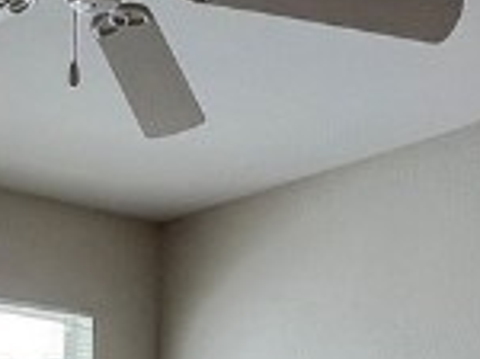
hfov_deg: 21.8
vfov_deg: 15.2
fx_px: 1232
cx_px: 112
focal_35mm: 89
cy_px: 555
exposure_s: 1/120
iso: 64
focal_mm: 1.57
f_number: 1.8
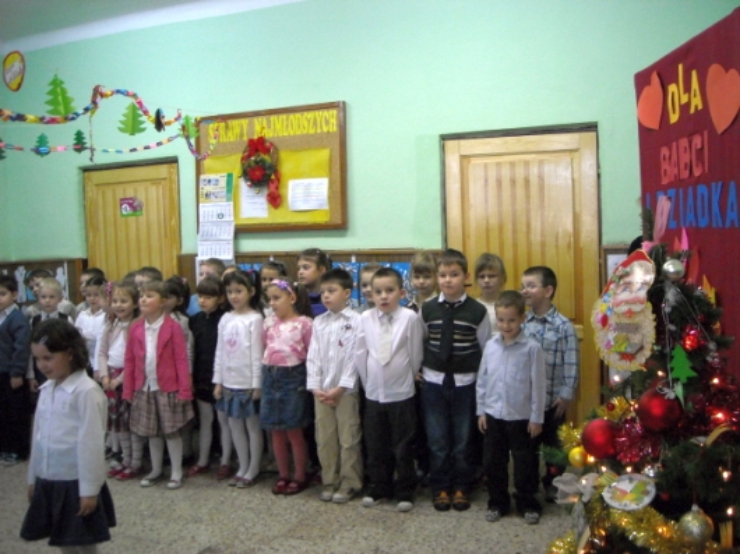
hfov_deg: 52.6
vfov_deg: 40.7
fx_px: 748
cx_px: 370
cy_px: 277
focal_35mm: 35
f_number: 2.8
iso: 400
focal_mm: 5.7
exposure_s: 1/52
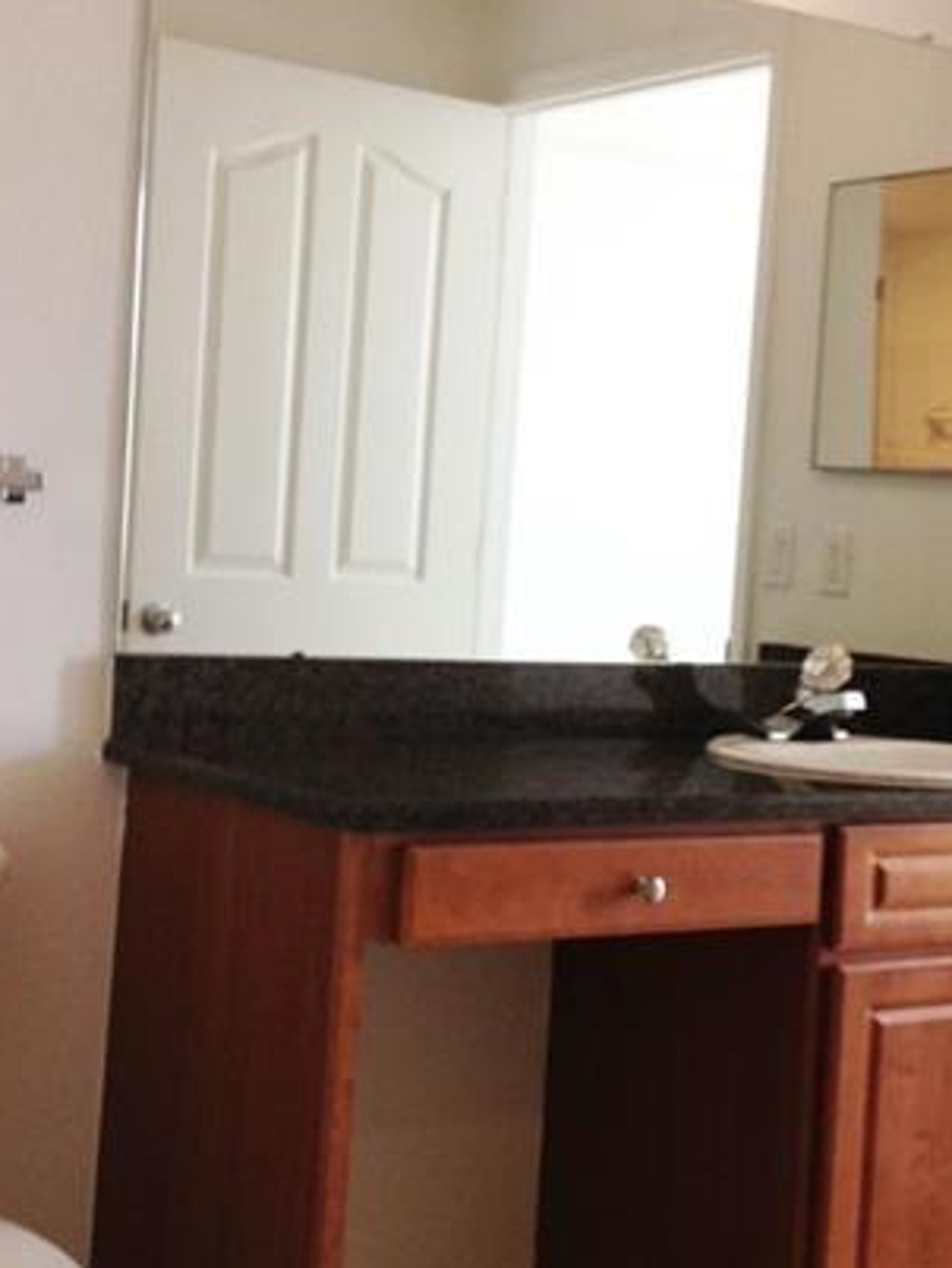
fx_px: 2308
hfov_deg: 23.3
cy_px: 574
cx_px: 476
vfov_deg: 30.7
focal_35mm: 63
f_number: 2.4
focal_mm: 4.12
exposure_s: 1/20
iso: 64
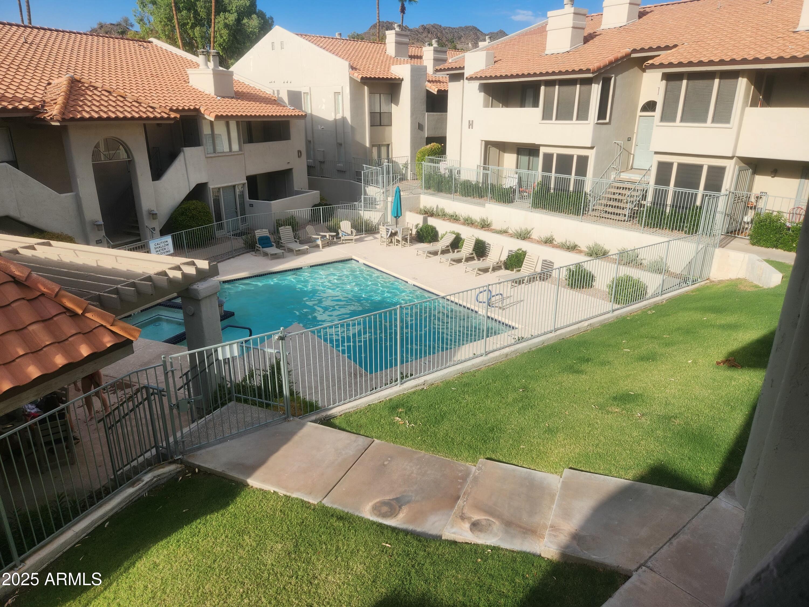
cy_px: 304
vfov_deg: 58.9
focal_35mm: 23
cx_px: 404
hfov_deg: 73.9
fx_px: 538
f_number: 1.8
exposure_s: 1/1453
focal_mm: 5.4
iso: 20
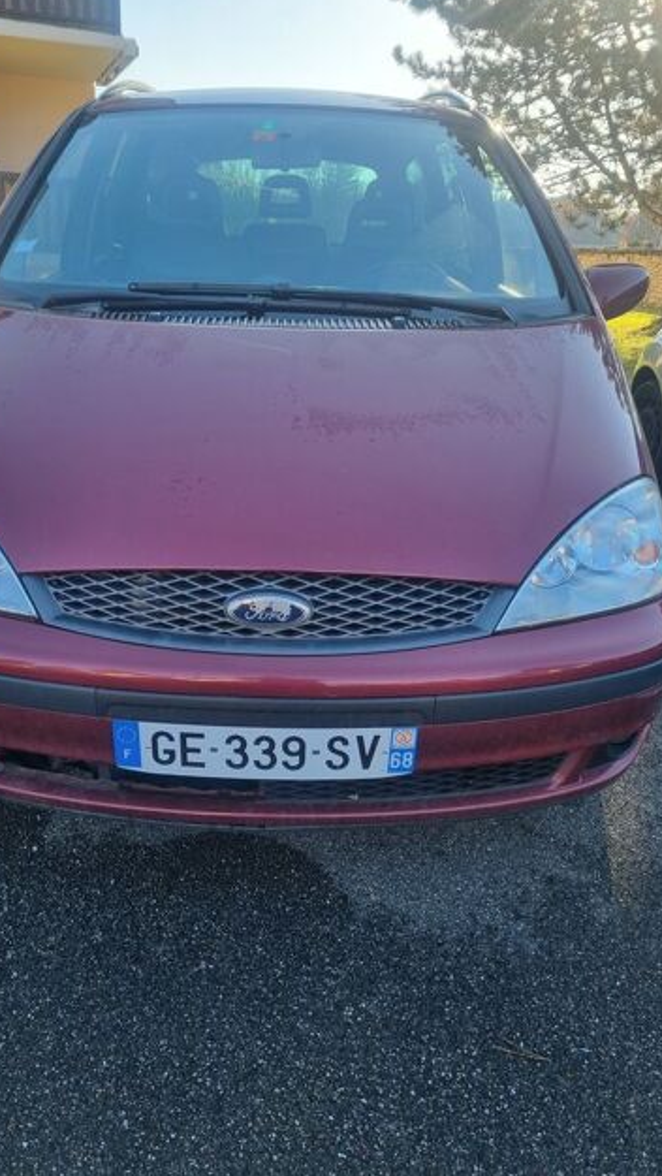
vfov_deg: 66.0
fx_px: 904
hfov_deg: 40.1
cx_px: 276
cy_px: 578
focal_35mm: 29
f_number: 1.8
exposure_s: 1/578
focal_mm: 5.4
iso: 50
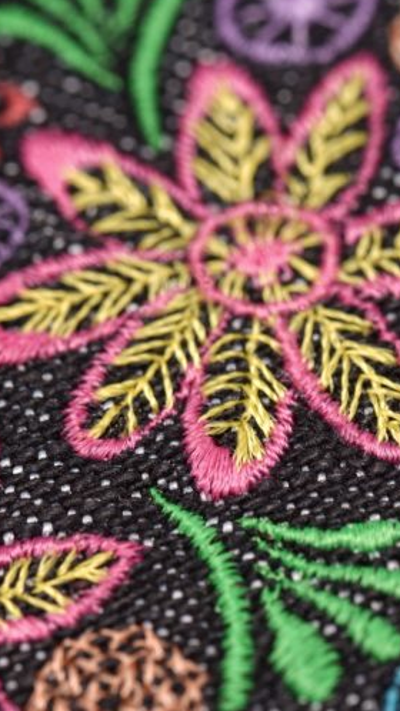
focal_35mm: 194
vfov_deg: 11.1
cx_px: 335
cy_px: 460
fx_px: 3659
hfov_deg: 6.2
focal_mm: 90
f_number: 10
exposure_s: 1/125
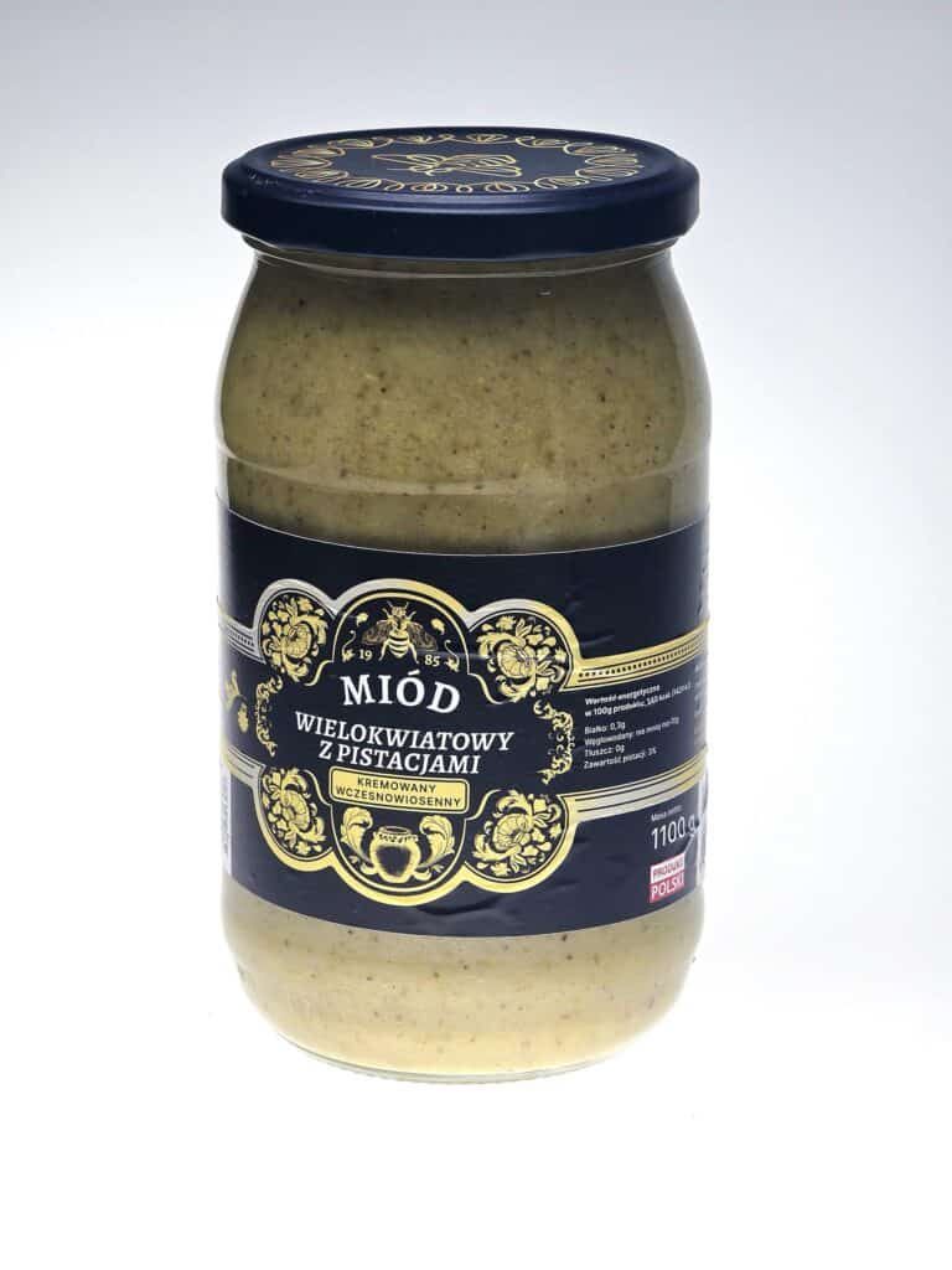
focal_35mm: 115
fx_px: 4217
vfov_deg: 17.1
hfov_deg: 12.9
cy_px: 635
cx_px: 476
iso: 40
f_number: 3.4
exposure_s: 1/101
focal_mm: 18.6
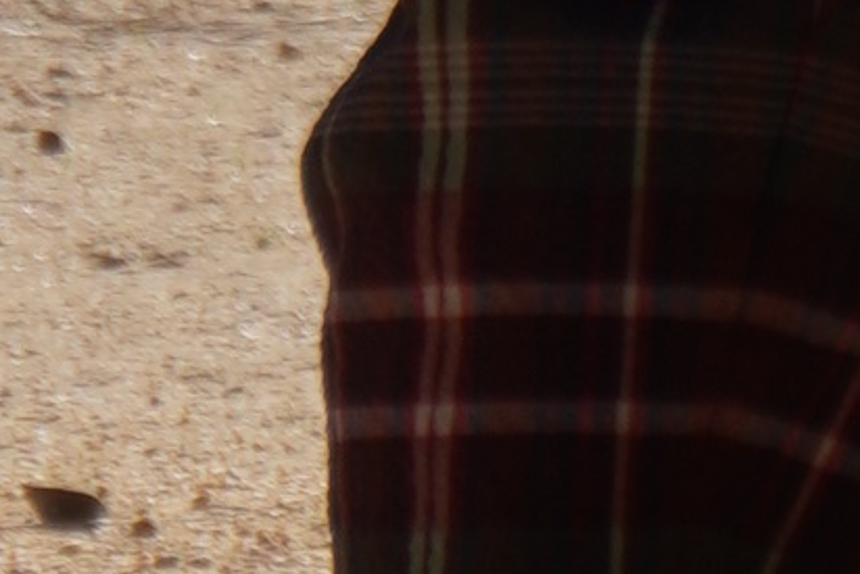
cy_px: -1780
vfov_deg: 0.5
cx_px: 2785
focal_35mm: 3011
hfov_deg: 0.7
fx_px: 71954
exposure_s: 1/400
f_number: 7.1
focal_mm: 195
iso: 100
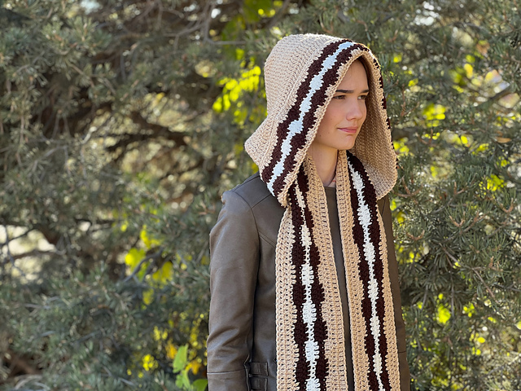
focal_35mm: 77
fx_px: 1159
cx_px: 260
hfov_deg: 25.3
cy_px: 196
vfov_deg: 19.1
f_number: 2.8
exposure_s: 1/121
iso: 50
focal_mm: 9
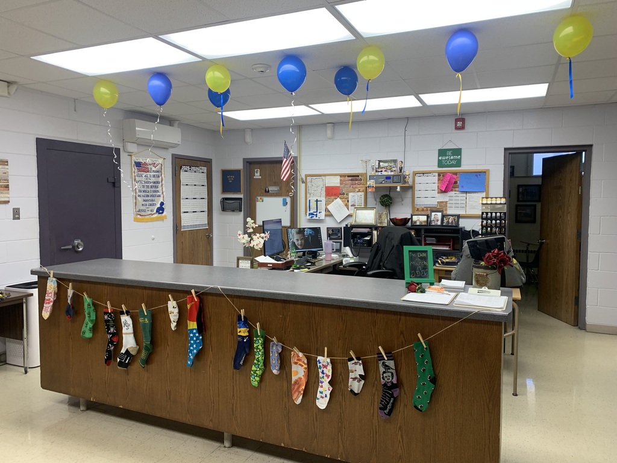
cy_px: 232
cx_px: 308
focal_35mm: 26
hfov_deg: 67.3
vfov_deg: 53.1
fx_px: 463
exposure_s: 1/120
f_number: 1.8
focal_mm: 4.25
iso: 80
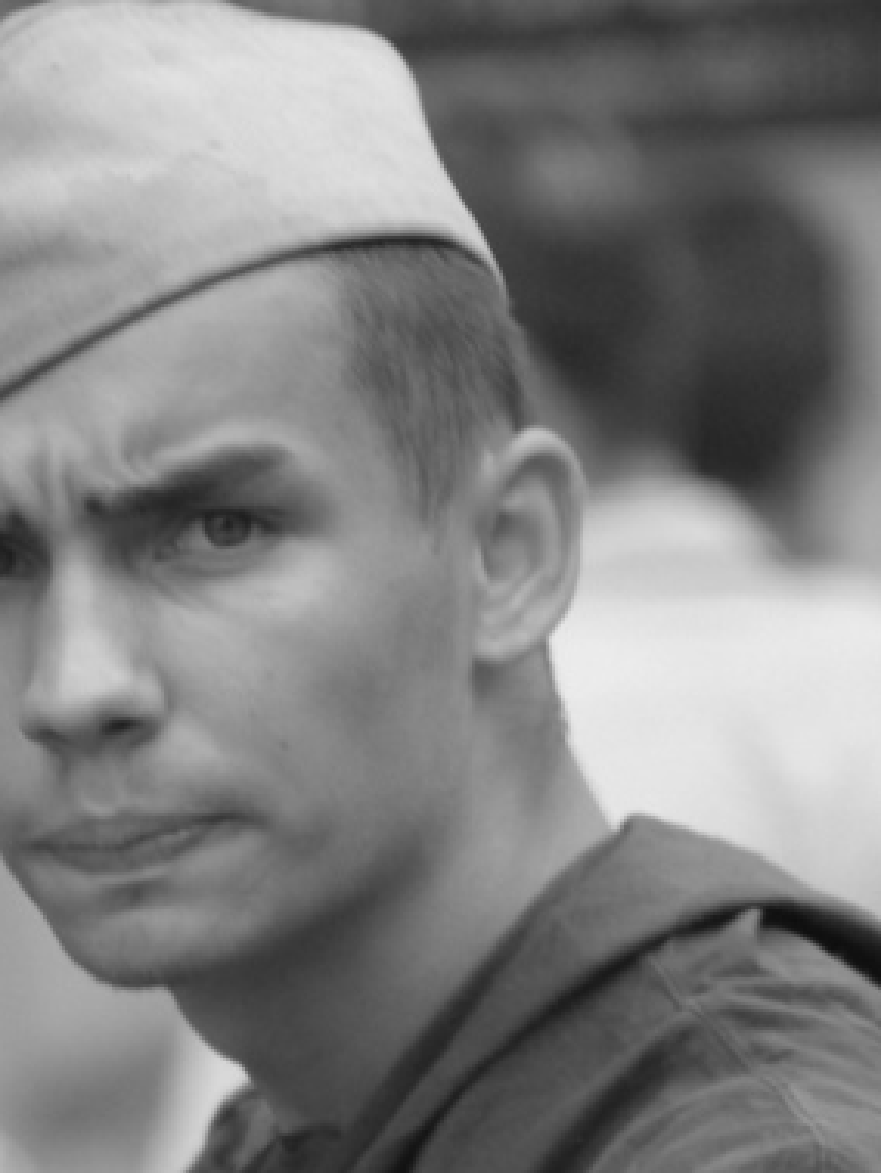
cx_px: 189
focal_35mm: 519
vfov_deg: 3.8
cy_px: 903
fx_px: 17592
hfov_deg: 2.9
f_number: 5.6
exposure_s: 1/60
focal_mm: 200
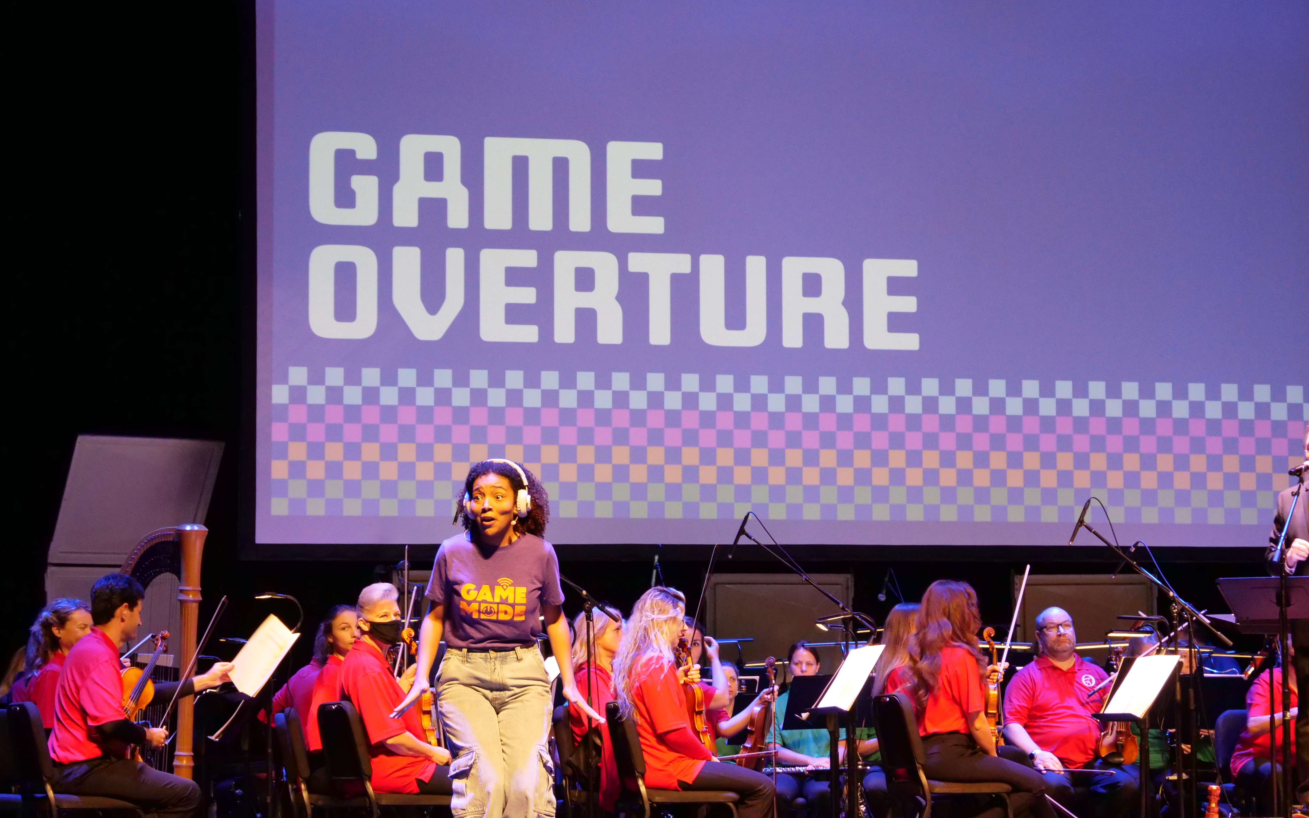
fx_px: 3995
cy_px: 483
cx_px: 620
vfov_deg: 11.7
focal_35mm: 112
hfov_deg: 18.6
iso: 3200
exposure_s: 1/60
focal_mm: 50
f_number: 4.9
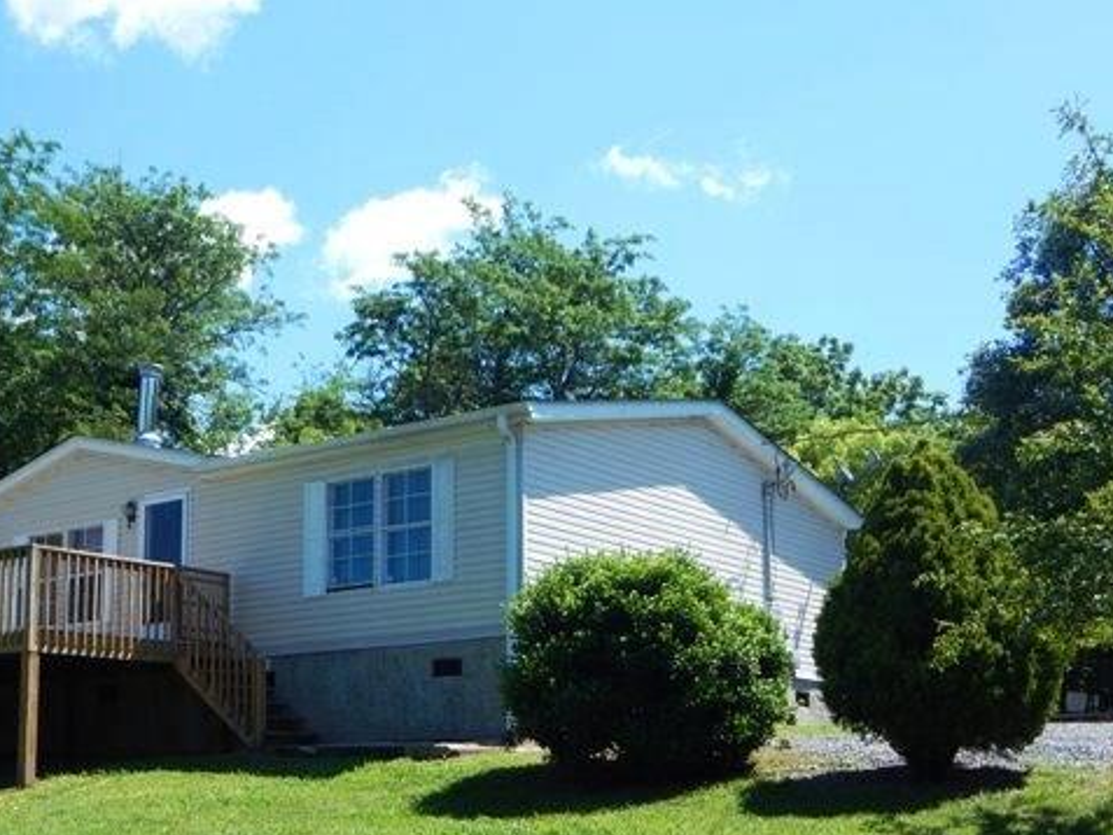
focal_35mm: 51
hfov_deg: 37.2
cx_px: 387
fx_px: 1640
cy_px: 520
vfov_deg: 28.5
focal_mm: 6.8
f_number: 3.4
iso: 125
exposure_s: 1/800
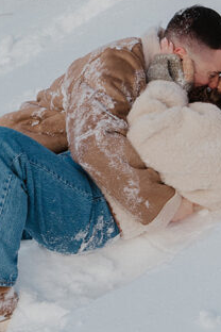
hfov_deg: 11.9
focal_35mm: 115
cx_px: 95
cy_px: 10
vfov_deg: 17.4
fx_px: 1059
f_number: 3.2
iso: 400
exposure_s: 1/320
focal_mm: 35
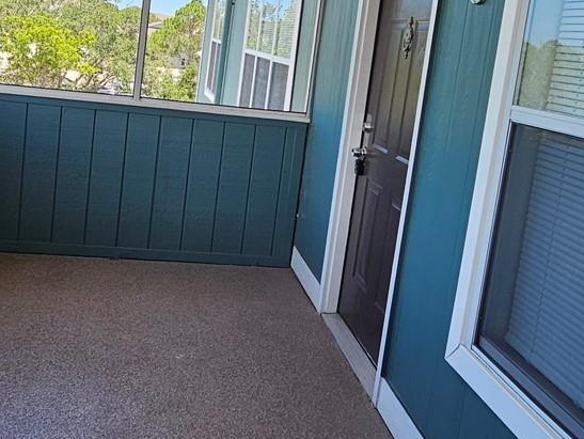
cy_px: 127
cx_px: 272
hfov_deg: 48.9
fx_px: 642
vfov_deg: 37.1
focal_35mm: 38
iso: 50
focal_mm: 2.2
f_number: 2.2
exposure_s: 1/304
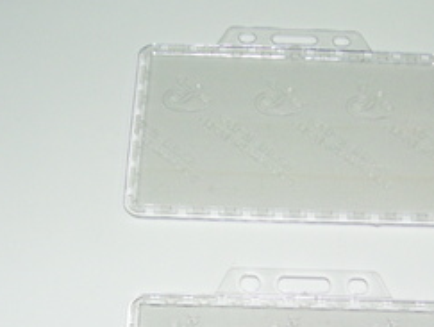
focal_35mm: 76
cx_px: 250
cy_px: 278
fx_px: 954
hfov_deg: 25.6
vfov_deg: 19.2
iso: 125
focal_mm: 6
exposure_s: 1/90
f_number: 2.7
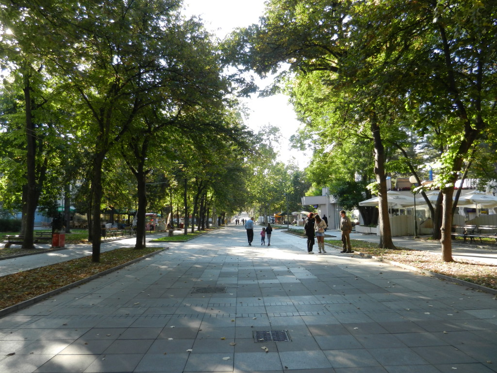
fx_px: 359
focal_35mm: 25
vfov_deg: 54.9
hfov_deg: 69.4
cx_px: 248
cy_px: 186
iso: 160
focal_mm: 4.5
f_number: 3.5
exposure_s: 1/200
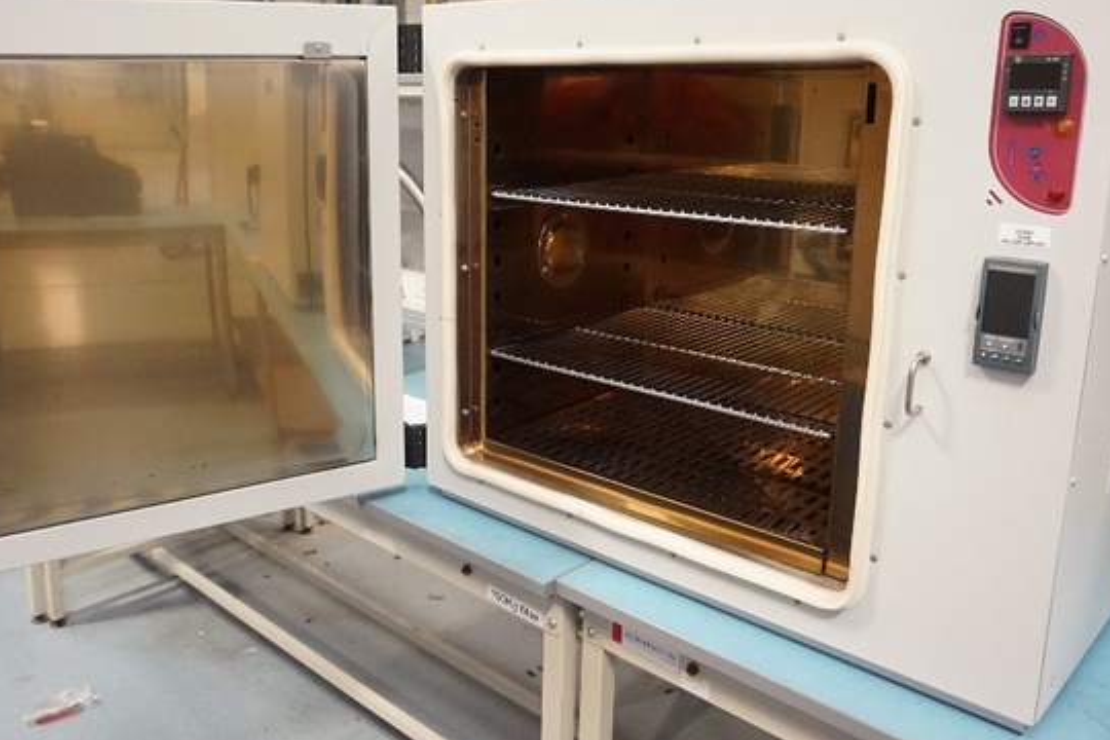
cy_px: 312
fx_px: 987
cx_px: 458
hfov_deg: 58.4
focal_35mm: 32
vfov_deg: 41.0
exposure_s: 1/125
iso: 3200
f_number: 3.5
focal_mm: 16
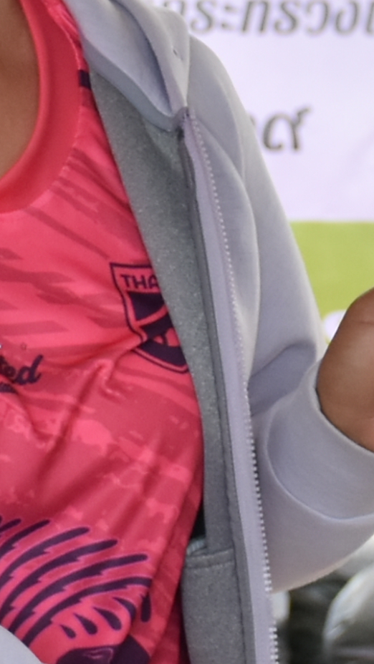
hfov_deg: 3.7
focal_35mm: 325
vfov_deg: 6.6
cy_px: 39
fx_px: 5730
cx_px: 337
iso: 400
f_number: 4
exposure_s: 1/250
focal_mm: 32
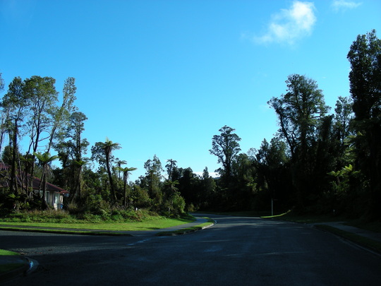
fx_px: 418
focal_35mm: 38
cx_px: 190
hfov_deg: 49.0
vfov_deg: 37.7
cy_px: 143
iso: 50
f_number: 4
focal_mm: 6.3
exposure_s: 1/407
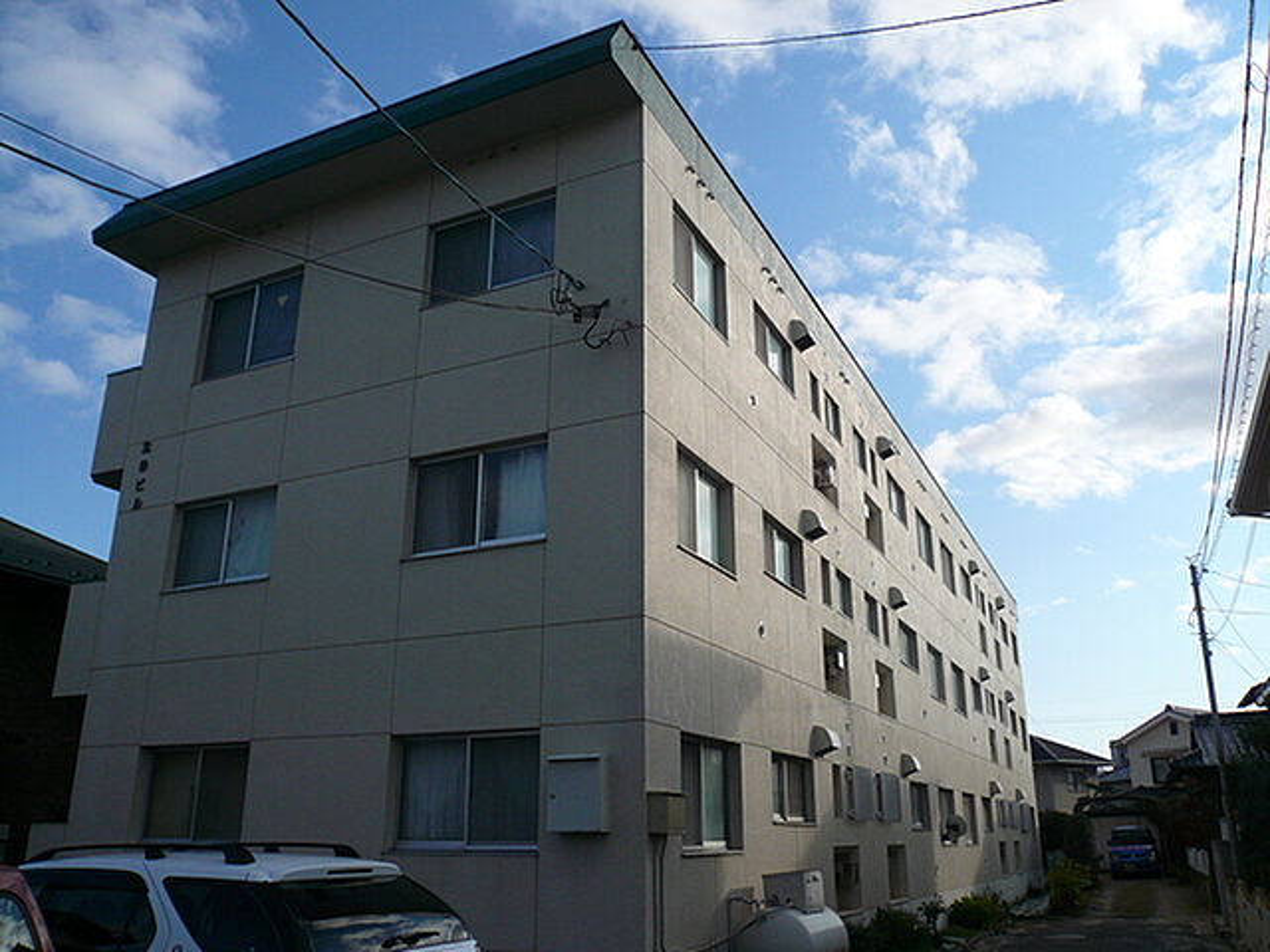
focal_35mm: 28
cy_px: 476
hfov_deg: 63.4
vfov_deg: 49.7
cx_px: 635
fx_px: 1027
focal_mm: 4.6
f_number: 8
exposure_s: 1/250
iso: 100
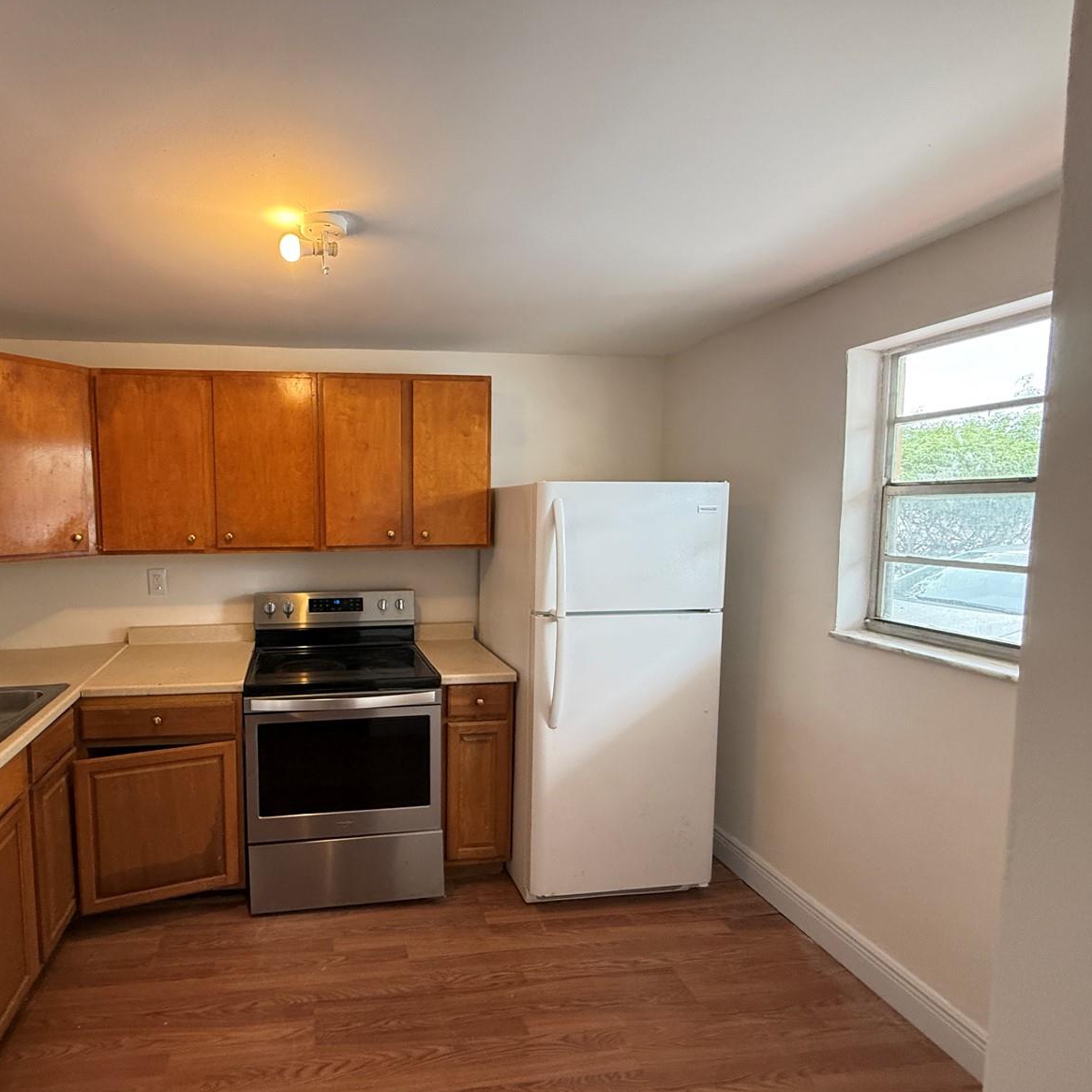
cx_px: 380
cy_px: 554
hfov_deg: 81.6
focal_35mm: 17
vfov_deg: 84.0
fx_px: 607
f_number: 2.2
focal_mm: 2.22
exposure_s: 1/120
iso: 320
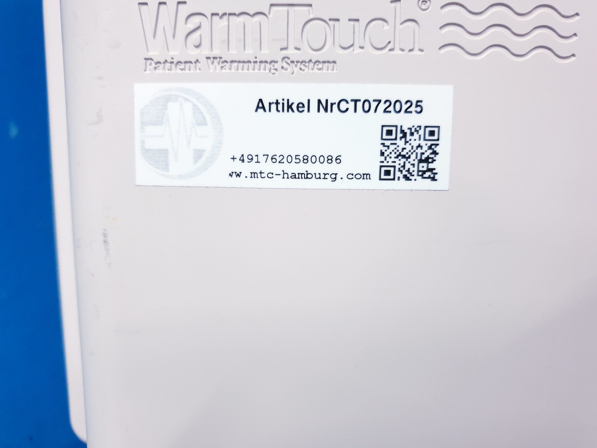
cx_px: 298
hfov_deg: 67.3
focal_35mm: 26
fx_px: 448
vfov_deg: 53.1
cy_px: 224
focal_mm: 4.3
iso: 250
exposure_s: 1/33
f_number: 1.5
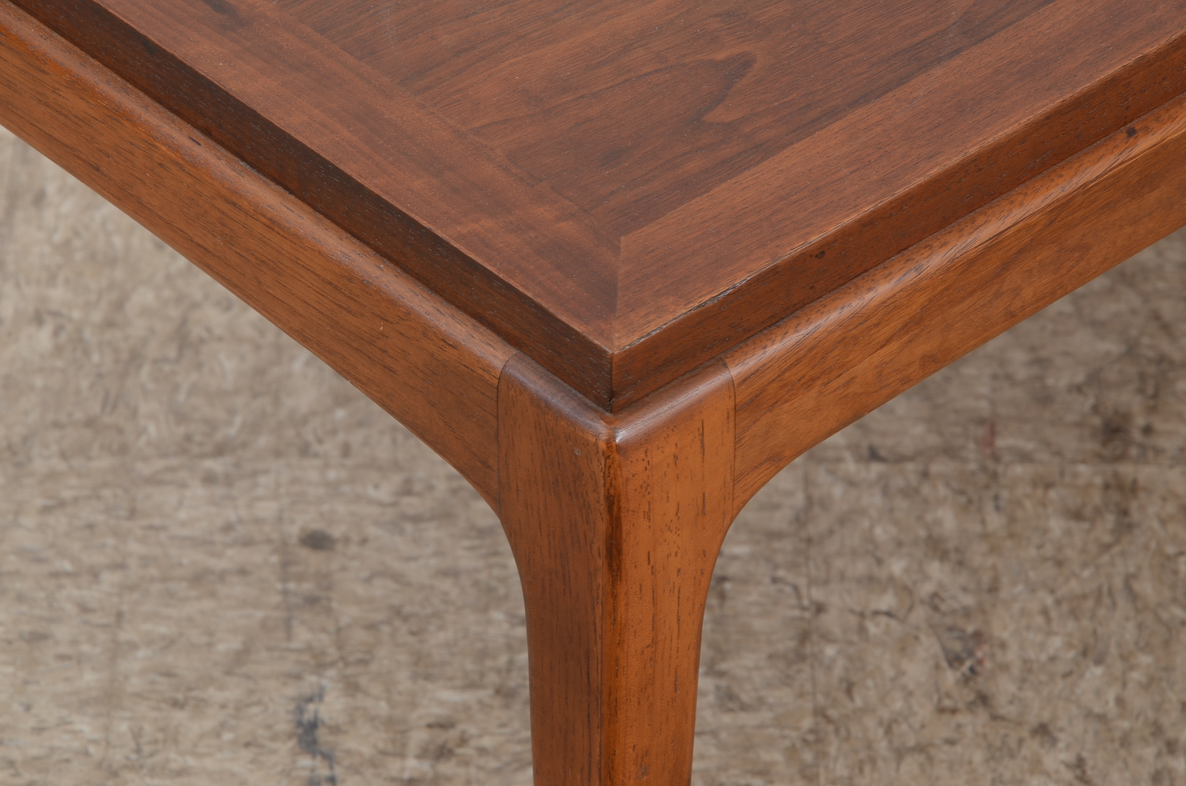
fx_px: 5178
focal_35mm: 158
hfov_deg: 13.1
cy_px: 393
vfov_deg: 8.7
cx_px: 593
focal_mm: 105
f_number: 11
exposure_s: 1/80
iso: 125
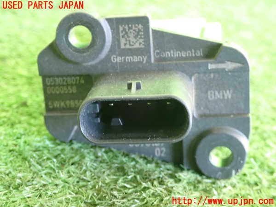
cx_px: 138
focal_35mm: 77
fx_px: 614
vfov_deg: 19.1
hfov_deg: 25.3
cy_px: 104
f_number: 4.1
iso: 1000
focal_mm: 13.65
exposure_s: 1/25
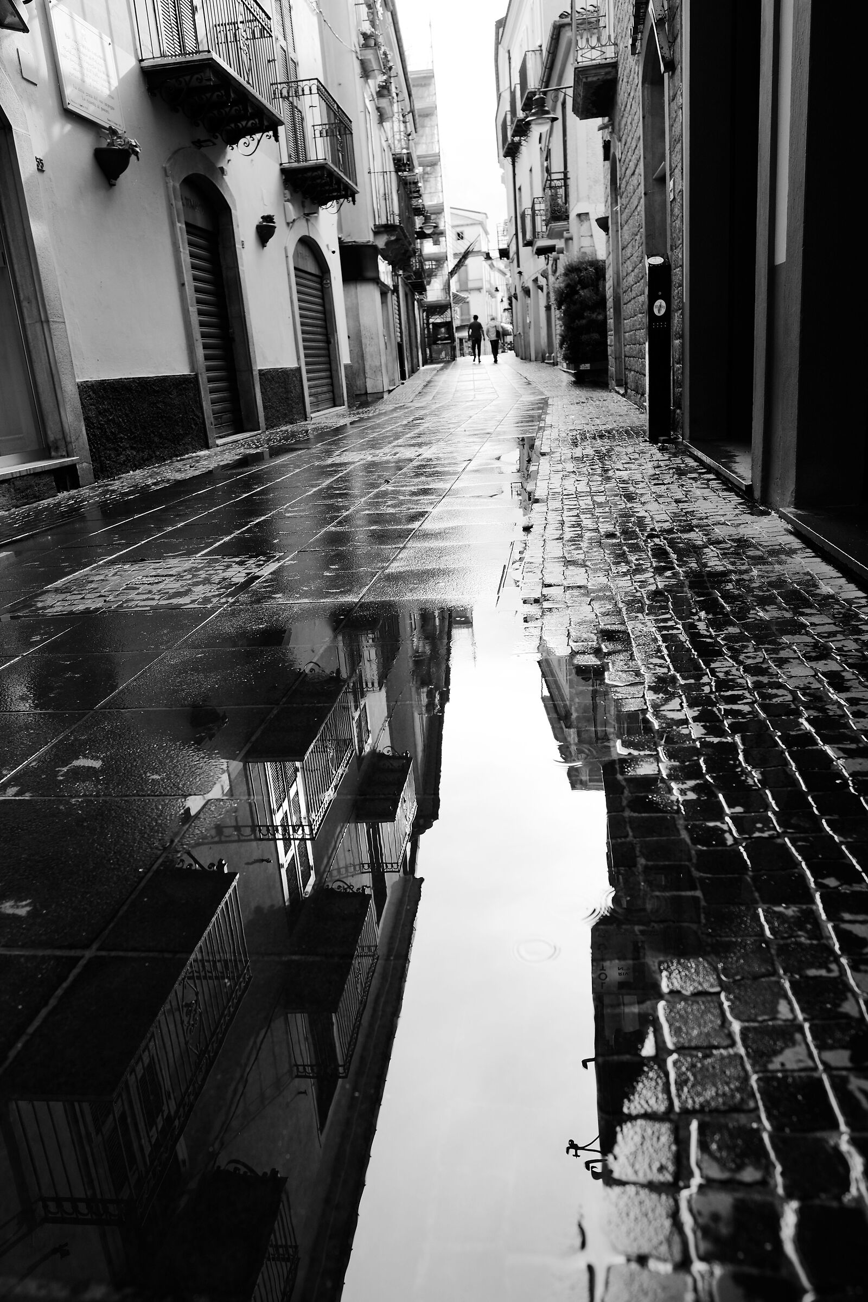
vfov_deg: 73.7
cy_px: 651
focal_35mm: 24
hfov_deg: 53.1
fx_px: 868
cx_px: 434
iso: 160
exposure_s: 1/210
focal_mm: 16
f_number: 3.6
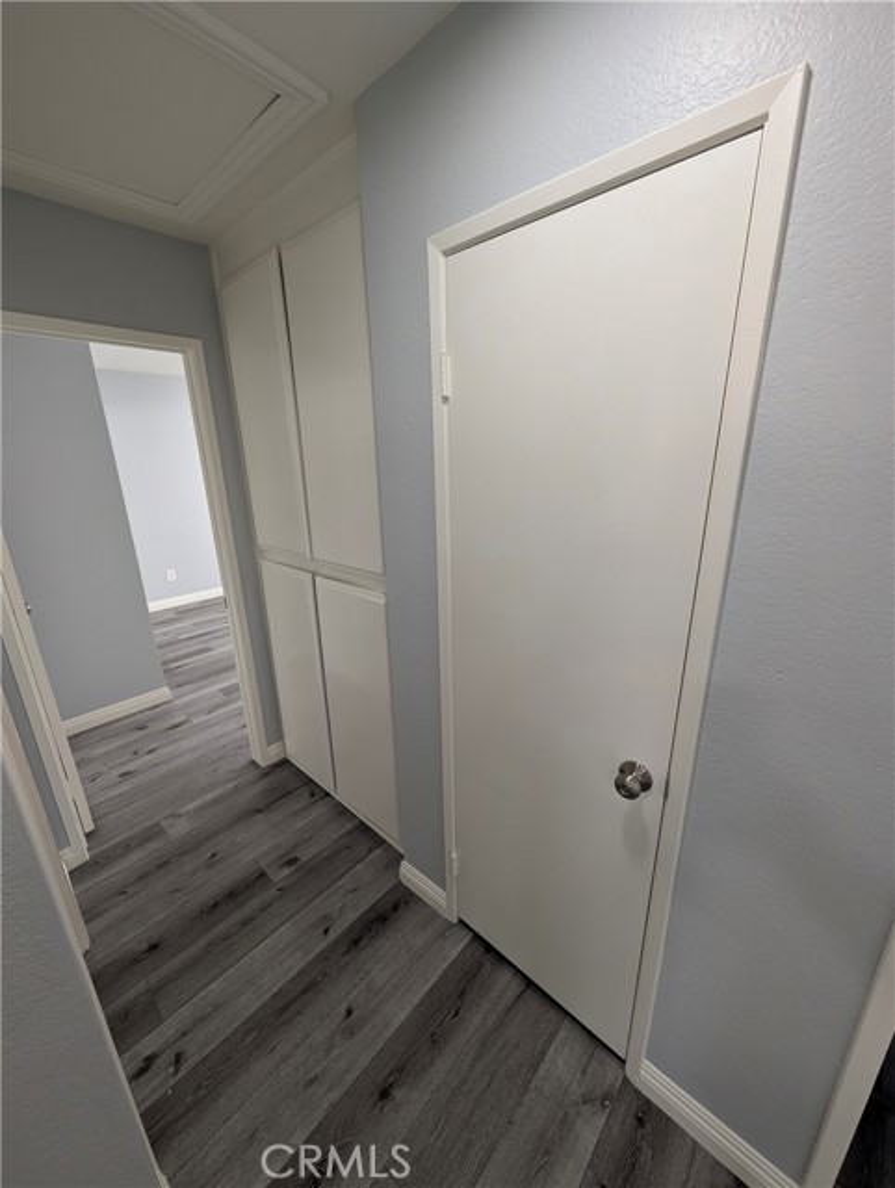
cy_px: 594
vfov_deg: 110.5
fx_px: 413
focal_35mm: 12
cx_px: 448
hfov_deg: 94.6
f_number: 1.7
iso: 76
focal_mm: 2.02
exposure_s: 1/60
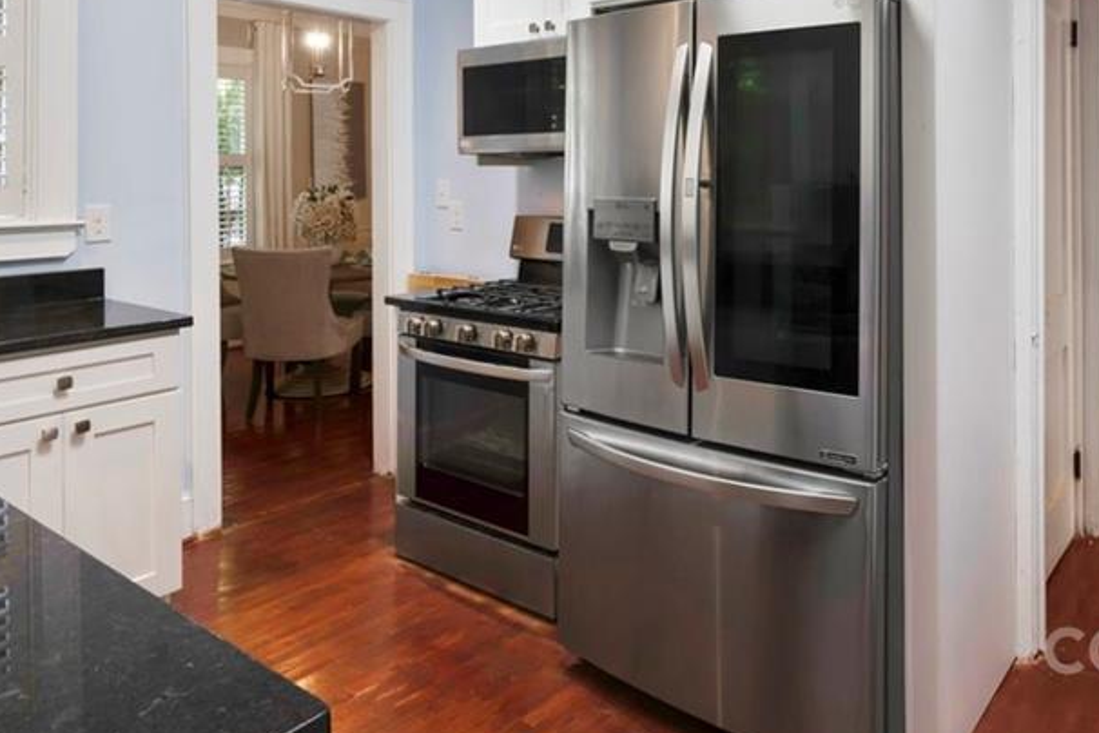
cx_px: 658
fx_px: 824
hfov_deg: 66.7
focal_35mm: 27
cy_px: 157
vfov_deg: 45.7
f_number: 11
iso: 100
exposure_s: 1/6
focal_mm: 16
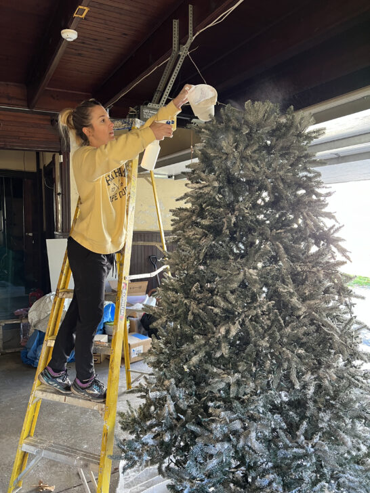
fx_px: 371
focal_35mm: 26
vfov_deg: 67.3
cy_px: 246
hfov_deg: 53.1
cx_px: 185
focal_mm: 5.7
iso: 160
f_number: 1.5
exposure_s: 1/60
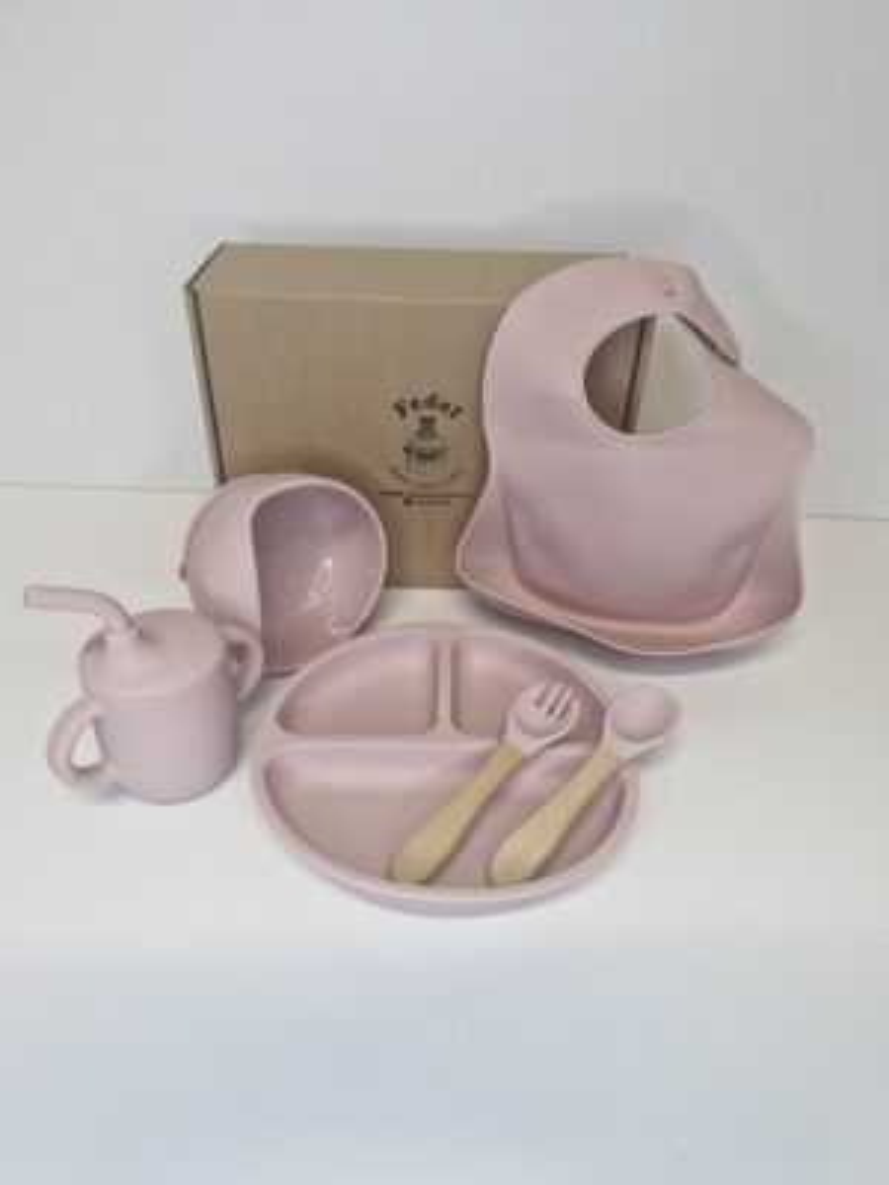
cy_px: 592
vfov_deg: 73.9
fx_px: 788
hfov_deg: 58.9
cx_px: 444
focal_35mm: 23
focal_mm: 5.54
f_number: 1.8
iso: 50
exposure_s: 1/180
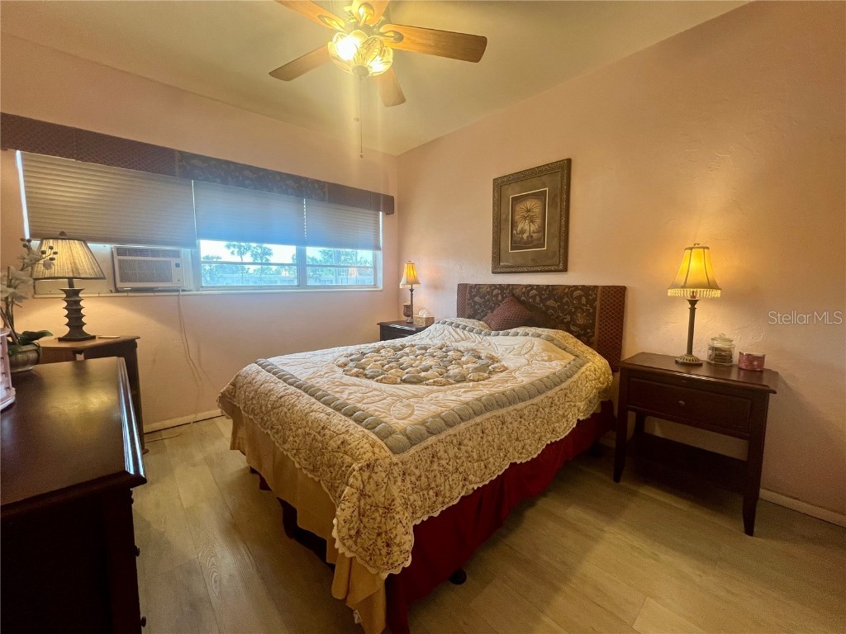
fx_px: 318
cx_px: 423
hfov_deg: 106.2
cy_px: 317
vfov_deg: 89.9
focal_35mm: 13
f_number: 1.8
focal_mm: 1.57
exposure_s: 1/120
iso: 250
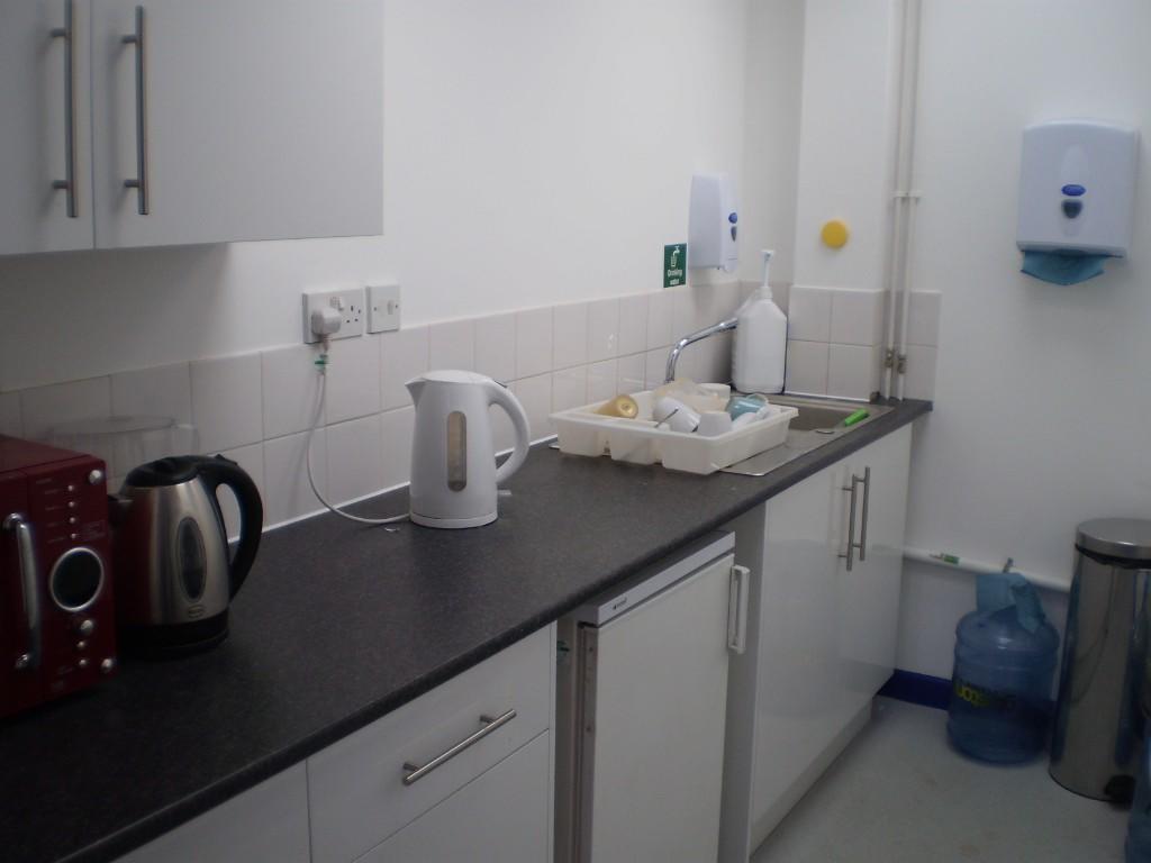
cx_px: 576
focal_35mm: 36
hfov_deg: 51.4
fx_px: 1197
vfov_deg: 39.7
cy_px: 432
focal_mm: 6.3
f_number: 3.1
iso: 64
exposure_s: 1/60
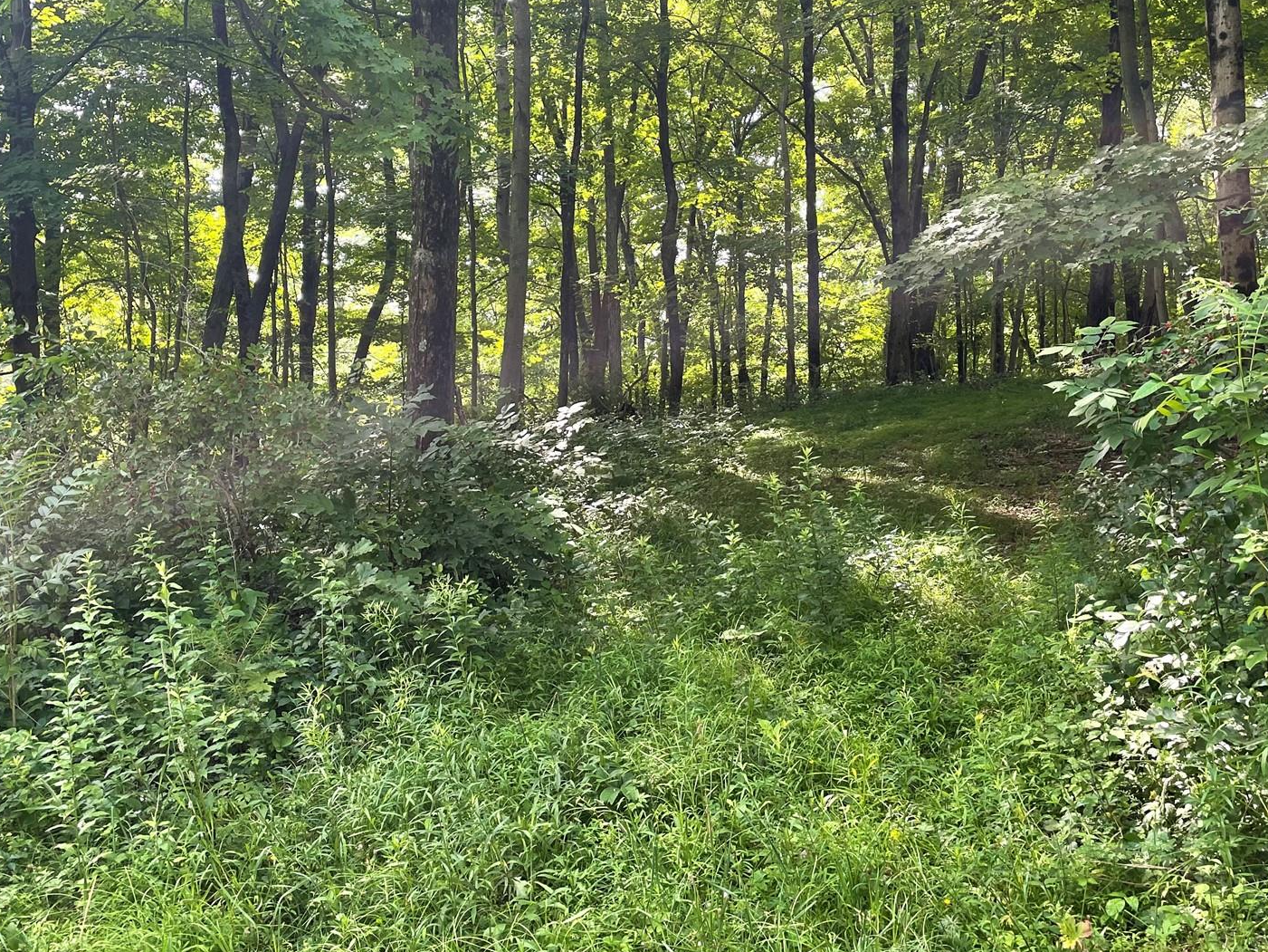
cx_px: 640
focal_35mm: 38
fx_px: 1392
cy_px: 383
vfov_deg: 37.6
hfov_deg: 49.0
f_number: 1.6
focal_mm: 4.2
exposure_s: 1/121
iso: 40
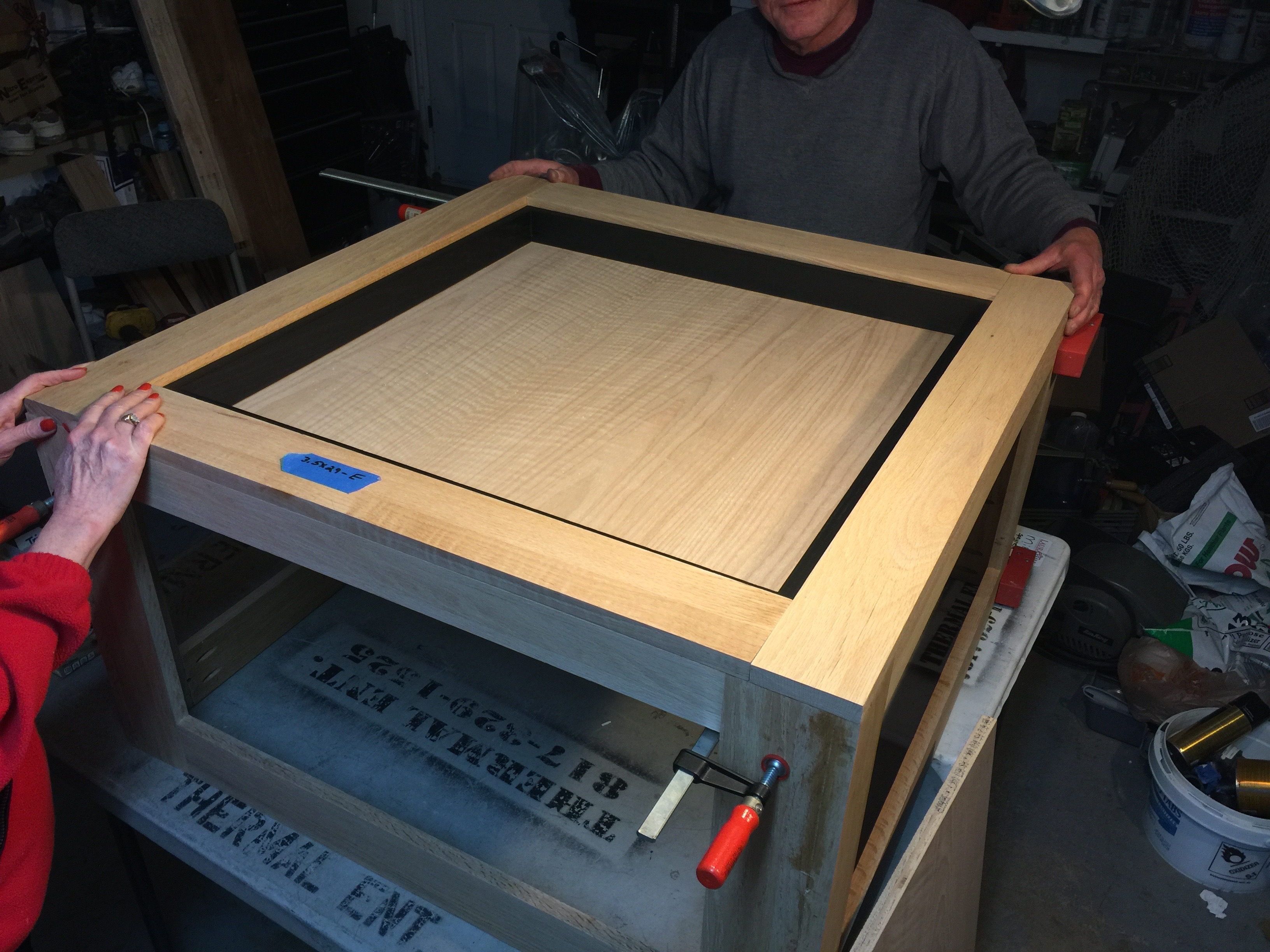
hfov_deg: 61.7
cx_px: 635
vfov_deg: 48.2
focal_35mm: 29
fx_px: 1064
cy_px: 476
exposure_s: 1/15
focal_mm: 4.15
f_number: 2.2
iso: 32
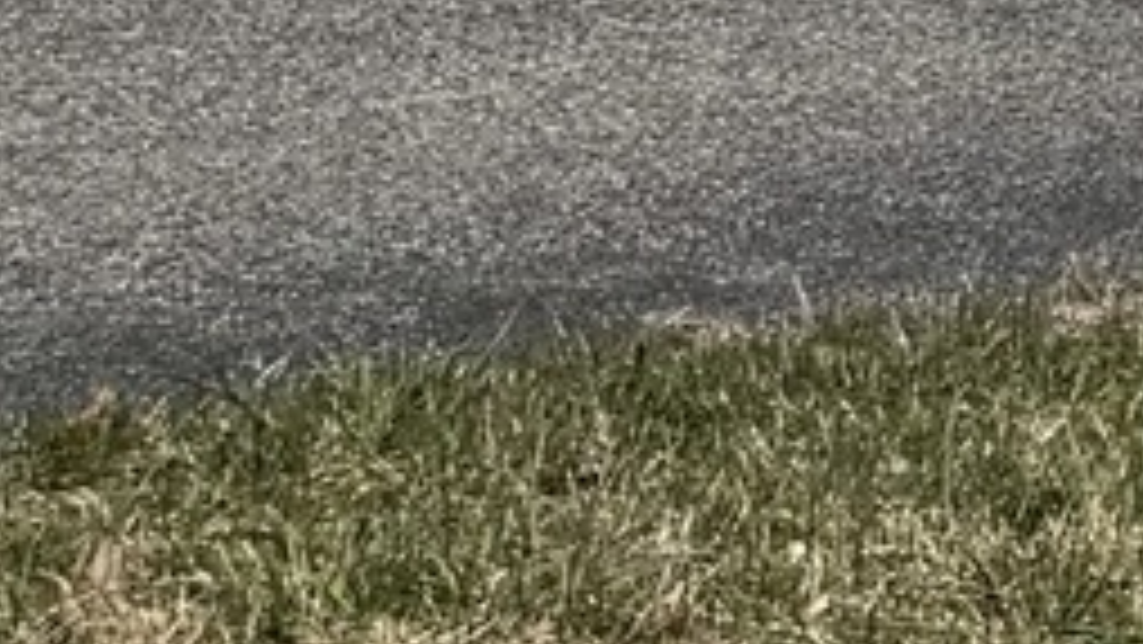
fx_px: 7184
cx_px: 3802
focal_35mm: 237
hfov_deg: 7.6
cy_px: -1279
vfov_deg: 4.9
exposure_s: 1/9009
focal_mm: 6.76
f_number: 1.78
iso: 80
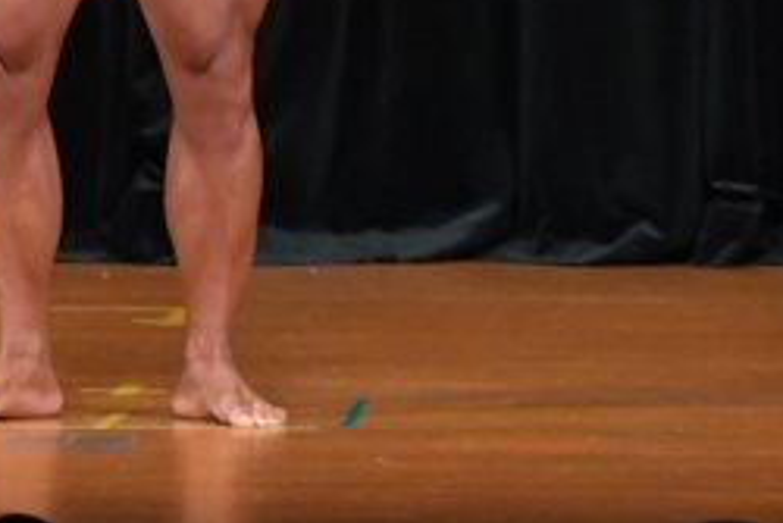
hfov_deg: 2.6
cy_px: -216
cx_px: 117
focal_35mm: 789
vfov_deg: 1.7
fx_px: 17170
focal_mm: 170
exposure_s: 1/400
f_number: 5.6
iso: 4000
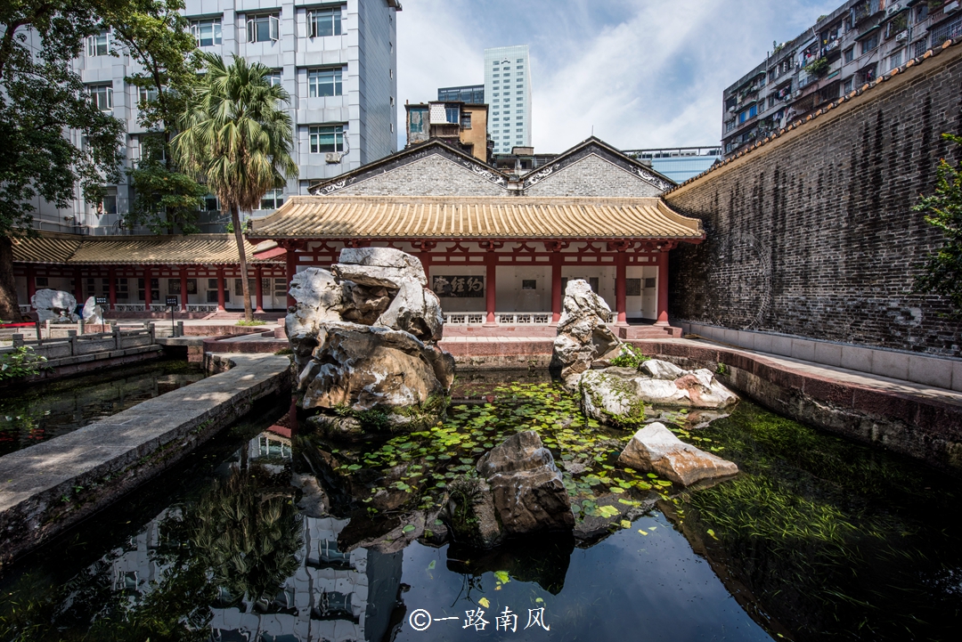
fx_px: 428
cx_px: 481
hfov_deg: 96.7
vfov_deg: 73.8
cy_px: 321
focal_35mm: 16
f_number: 13
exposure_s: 1/100
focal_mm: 16
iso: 100
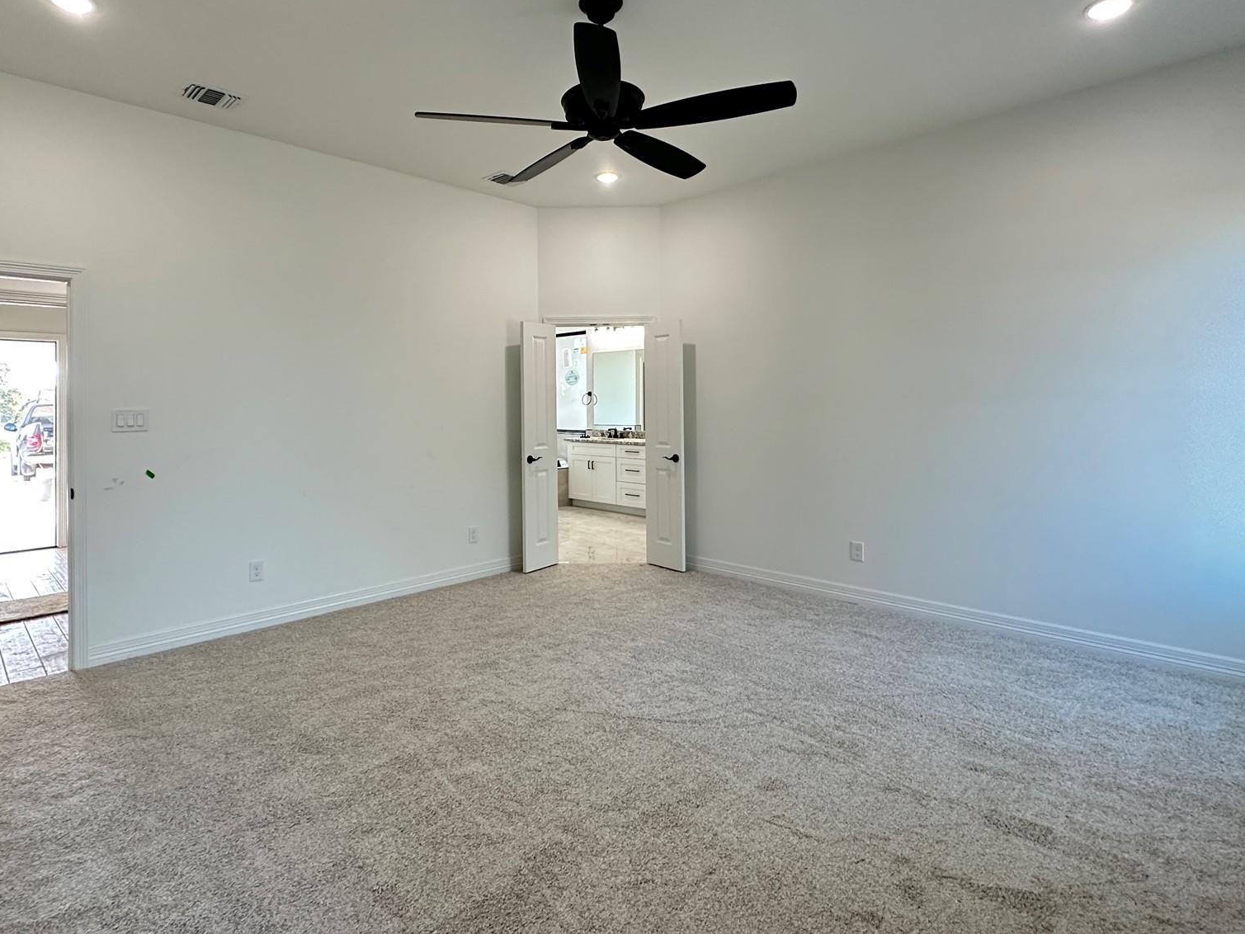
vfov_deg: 68.3
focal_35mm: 19
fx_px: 683
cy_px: 394
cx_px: 572
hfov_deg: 84.5
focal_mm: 2.22
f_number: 2.2
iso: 250
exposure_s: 1/120
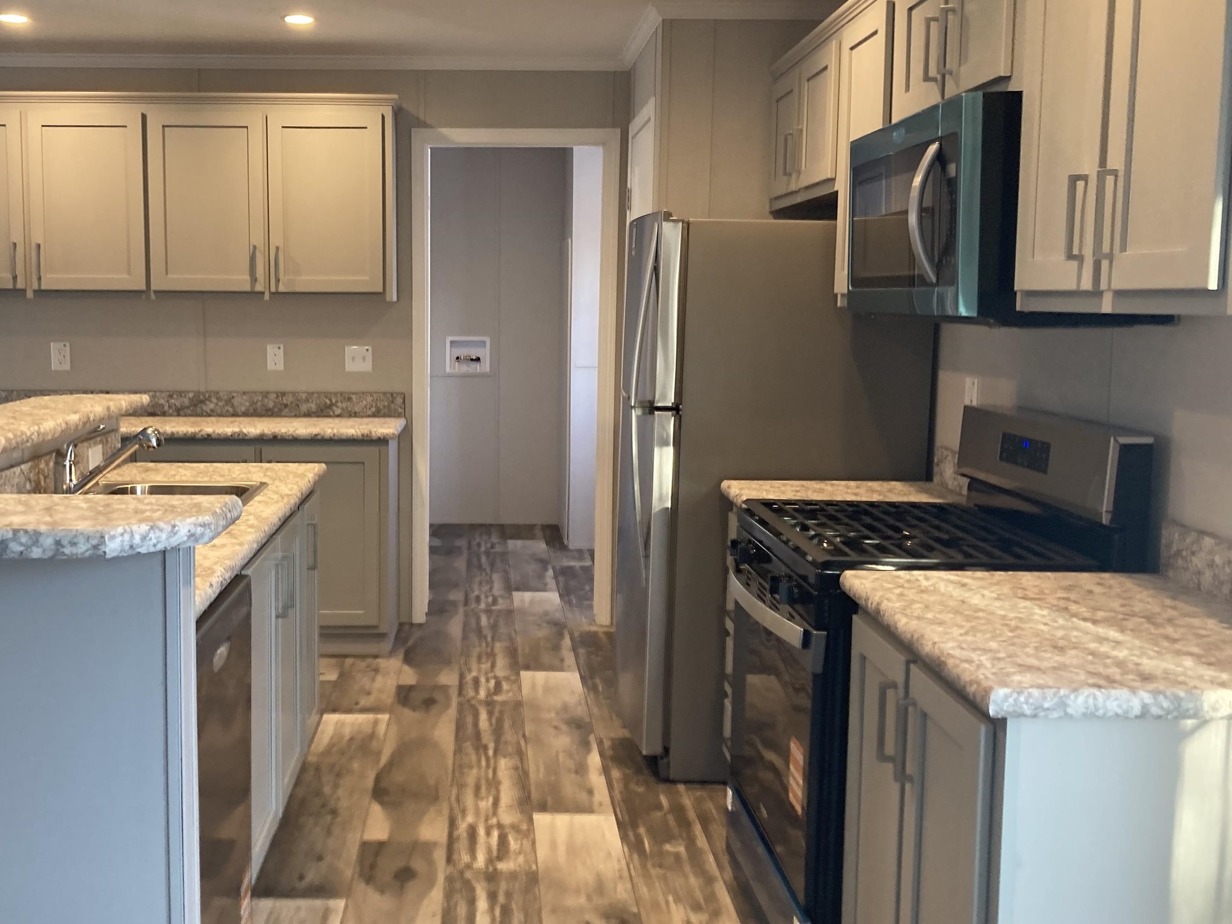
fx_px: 1281
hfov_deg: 51.0
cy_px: 427
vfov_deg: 39.6
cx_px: 484
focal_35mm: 36
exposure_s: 1/60
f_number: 1.8
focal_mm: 3.99
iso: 100
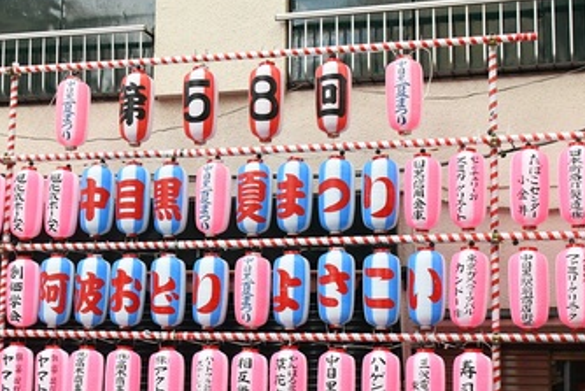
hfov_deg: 28.7
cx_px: 214
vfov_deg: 19.4
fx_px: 1138
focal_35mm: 70
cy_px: 250
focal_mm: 30
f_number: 10
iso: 3200
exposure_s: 1/320
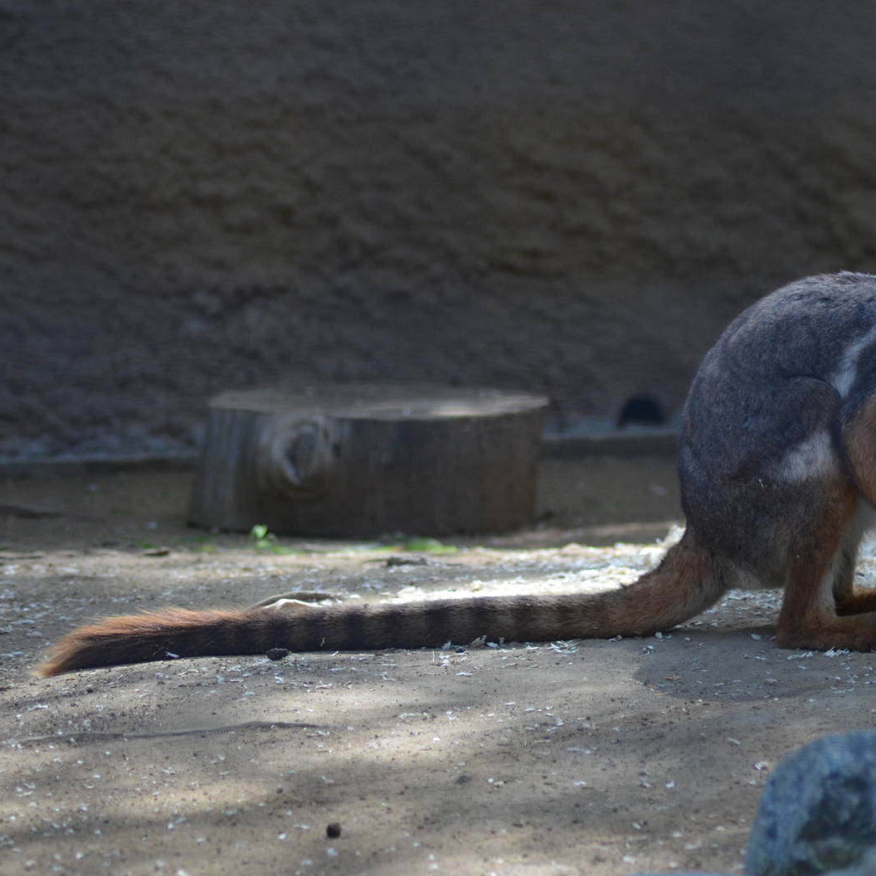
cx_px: 567
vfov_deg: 6.5
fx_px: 7730
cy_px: 438
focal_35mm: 270
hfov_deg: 6.5
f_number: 4.2
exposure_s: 1/800
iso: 800
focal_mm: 140
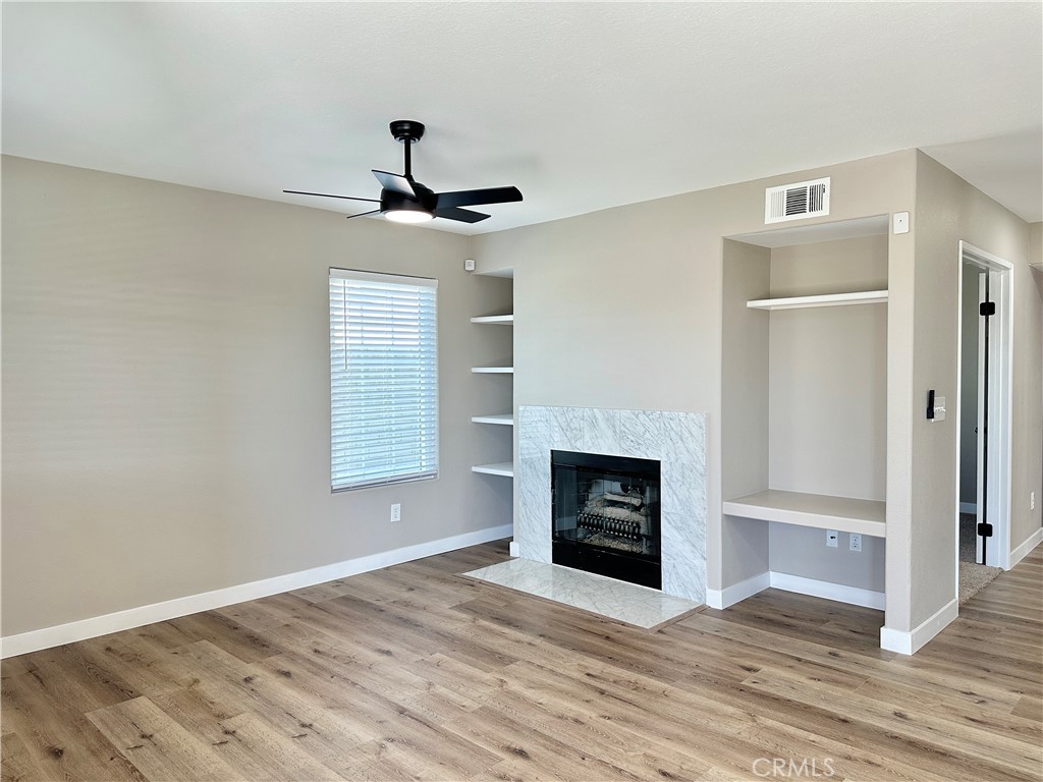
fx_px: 723
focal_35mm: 24
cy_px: 391
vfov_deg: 56.8
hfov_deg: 71.6
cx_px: 522
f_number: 1.78
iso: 200
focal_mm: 6.86
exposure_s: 1/121
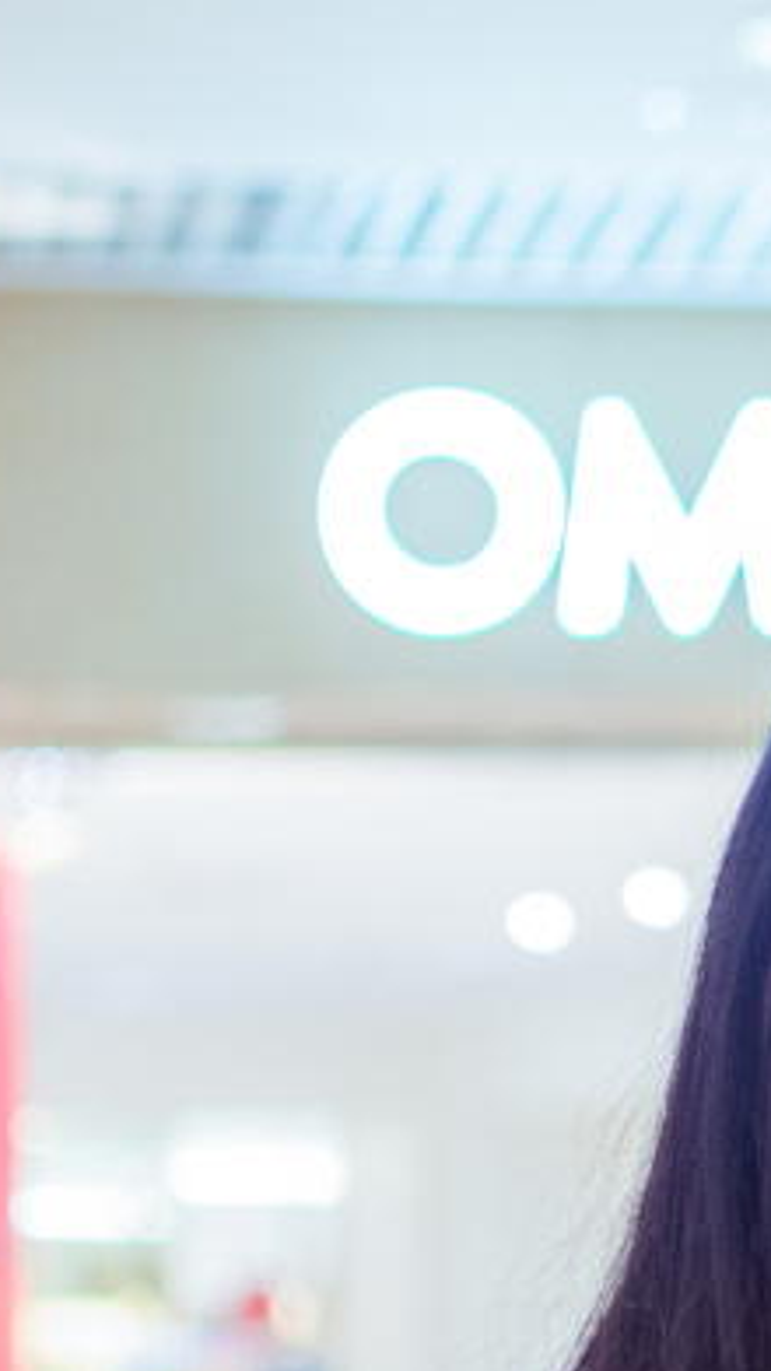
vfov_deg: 12.7
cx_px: 1437
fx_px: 6127
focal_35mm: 169
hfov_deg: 7.0
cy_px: 999
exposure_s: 1/125
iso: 640
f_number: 1.8
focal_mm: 35
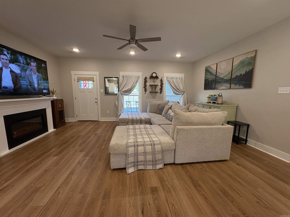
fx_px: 117
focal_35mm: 14
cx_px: 145
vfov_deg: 85.7
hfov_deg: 102.1
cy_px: 108
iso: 250
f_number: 2.2
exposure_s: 1/120
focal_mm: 2.22
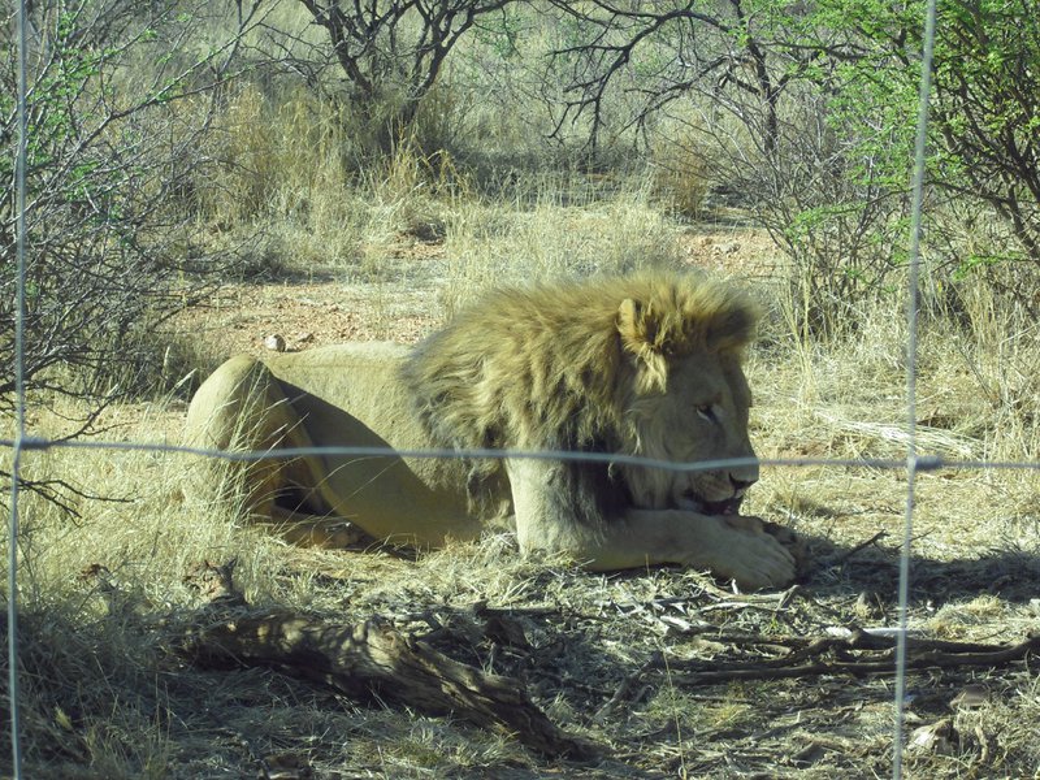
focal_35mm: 113
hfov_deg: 17.4
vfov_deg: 13.1
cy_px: 390
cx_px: 520
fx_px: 3395
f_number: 5.2
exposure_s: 1/250
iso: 100
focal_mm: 18.6
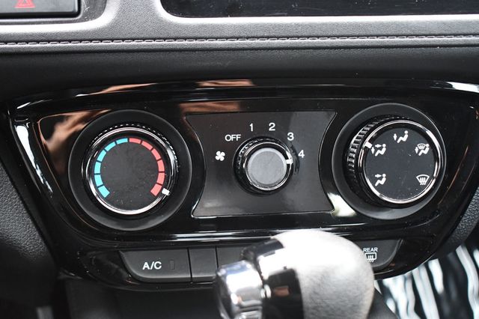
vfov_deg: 26.0
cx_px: 240
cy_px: 160
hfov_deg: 38.2
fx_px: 692
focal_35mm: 52
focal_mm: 35
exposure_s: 1/125
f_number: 4.5
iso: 3200
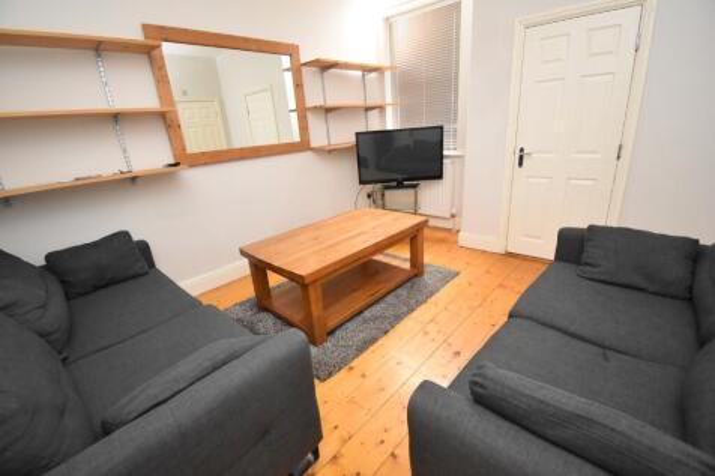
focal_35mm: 15
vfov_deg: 77.3
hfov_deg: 100.4
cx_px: 358
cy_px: 238
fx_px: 298
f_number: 4.5
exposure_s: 1/25
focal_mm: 10
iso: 3200
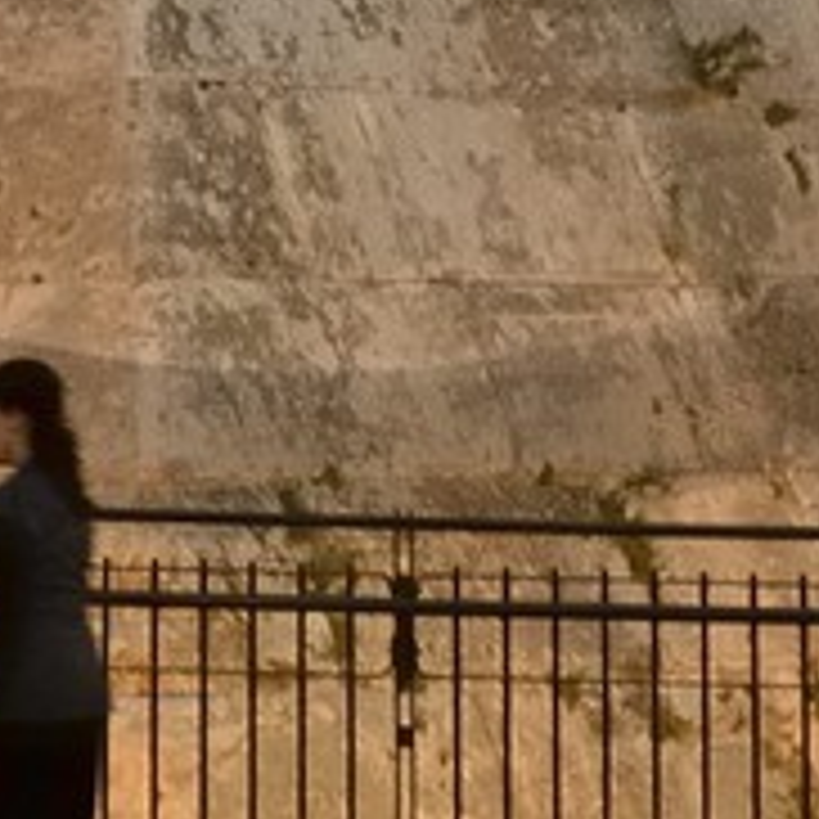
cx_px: 310
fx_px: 5594
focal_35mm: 209
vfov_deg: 8.0
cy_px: -864
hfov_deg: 8.4
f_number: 5
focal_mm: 28
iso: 1600
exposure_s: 1/40
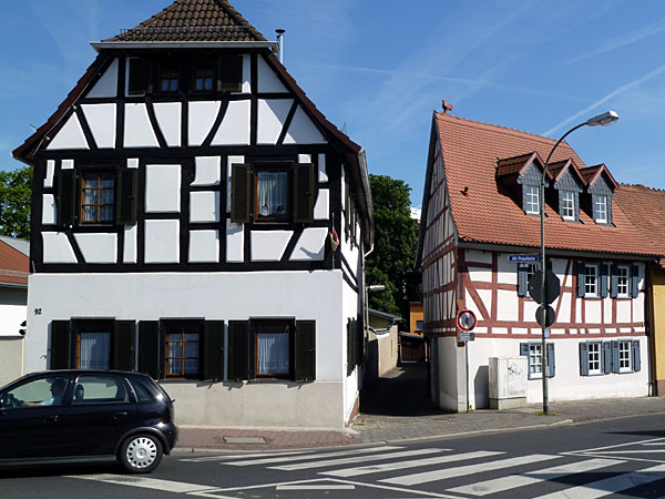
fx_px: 768
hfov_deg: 46.8
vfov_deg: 36.0
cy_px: 250
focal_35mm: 40
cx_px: 332
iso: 80
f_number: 5
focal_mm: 6.5
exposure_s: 1/500
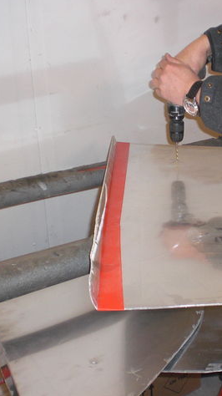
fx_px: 556
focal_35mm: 53
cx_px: 191
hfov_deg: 22.2
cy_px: 197
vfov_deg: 39.2
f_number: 3.1
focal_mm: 6.3
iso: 200
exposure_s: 1/60
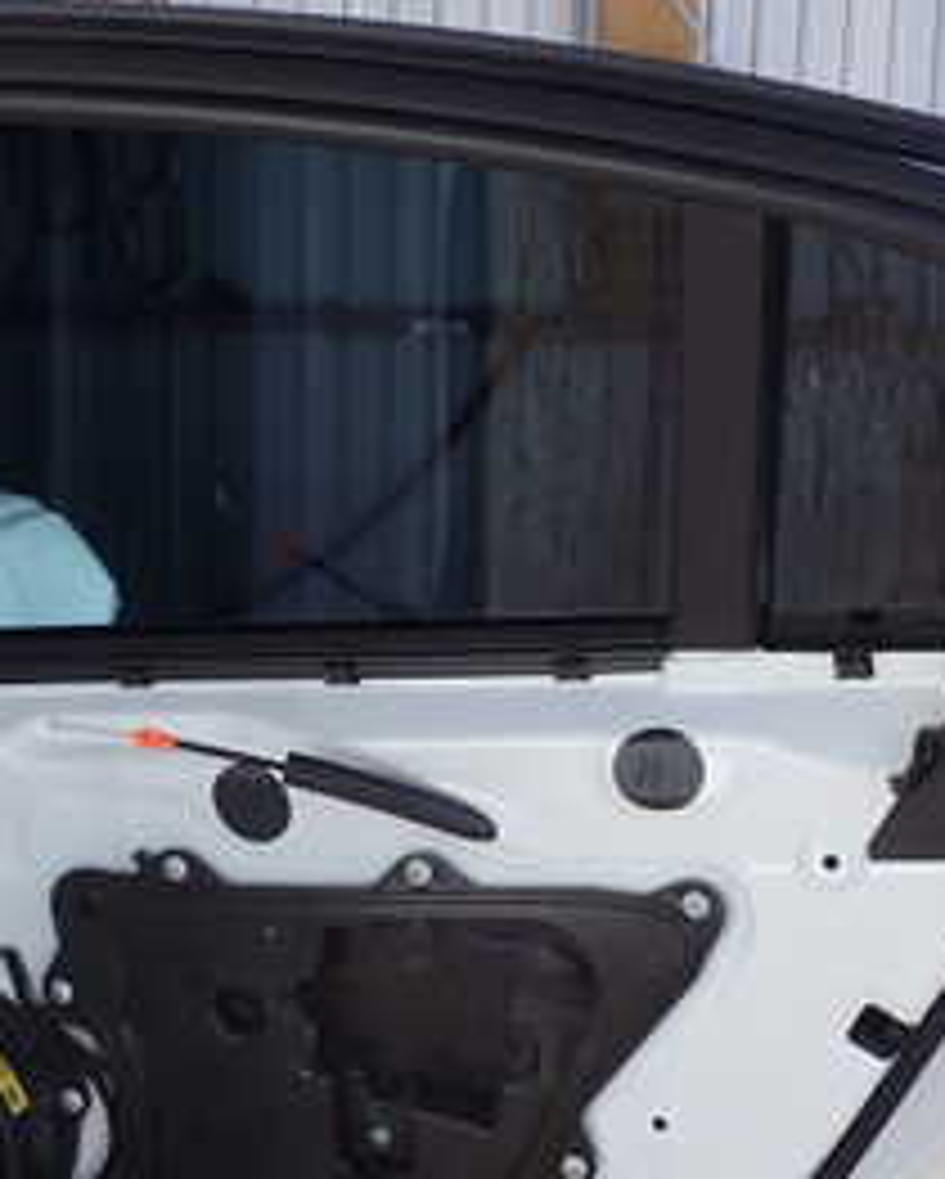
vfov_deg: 28.0
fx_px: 2340
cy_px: 824
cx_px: 522
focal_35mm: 67
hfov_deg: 22.8
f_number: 3.2
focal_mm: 5.4
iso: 100
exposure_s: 1/320
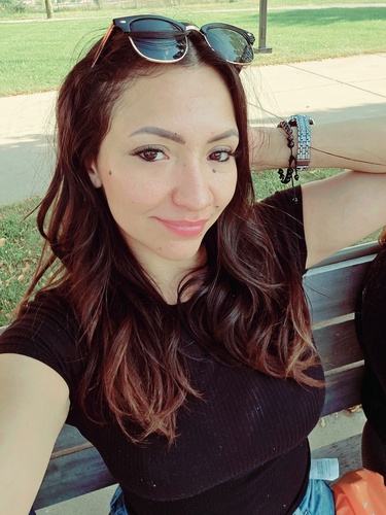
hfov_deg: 54.9
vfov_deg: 69.4
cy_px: 258
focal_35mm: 25
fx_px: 372
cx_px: 193
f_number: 2.2
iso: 25
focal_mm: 3.3
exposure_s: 1/270
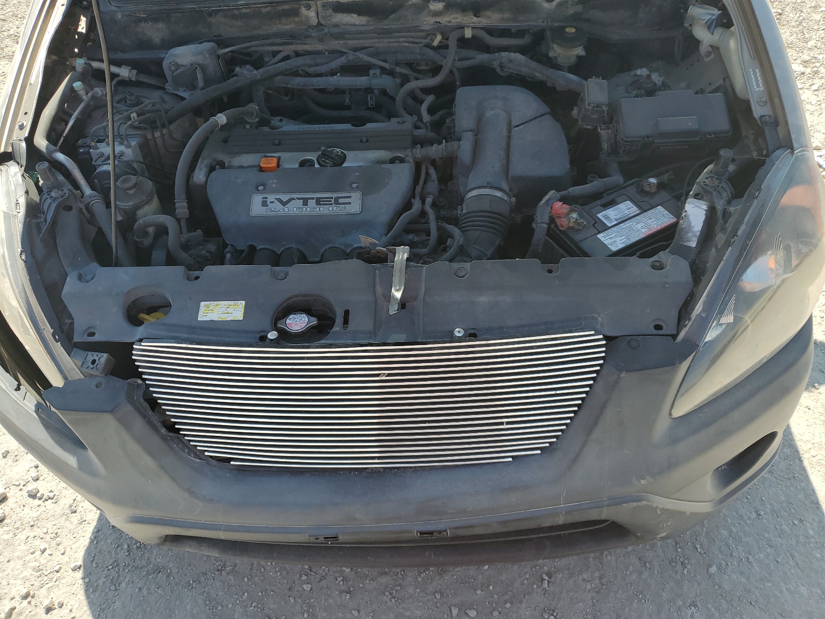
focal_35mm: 26
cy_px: 310
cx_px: 412
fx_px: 620
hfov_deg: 67.3
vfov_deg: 53.1
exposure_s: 1/1667
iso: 50
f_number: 1.5
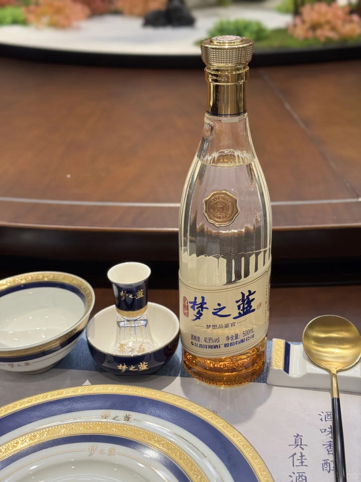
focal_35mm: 48
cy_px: 241
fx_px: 667
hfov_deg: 30.3
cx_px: 180
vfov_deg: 39.7
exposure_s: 1/50
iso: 100
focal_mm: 6.76
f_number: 1.78
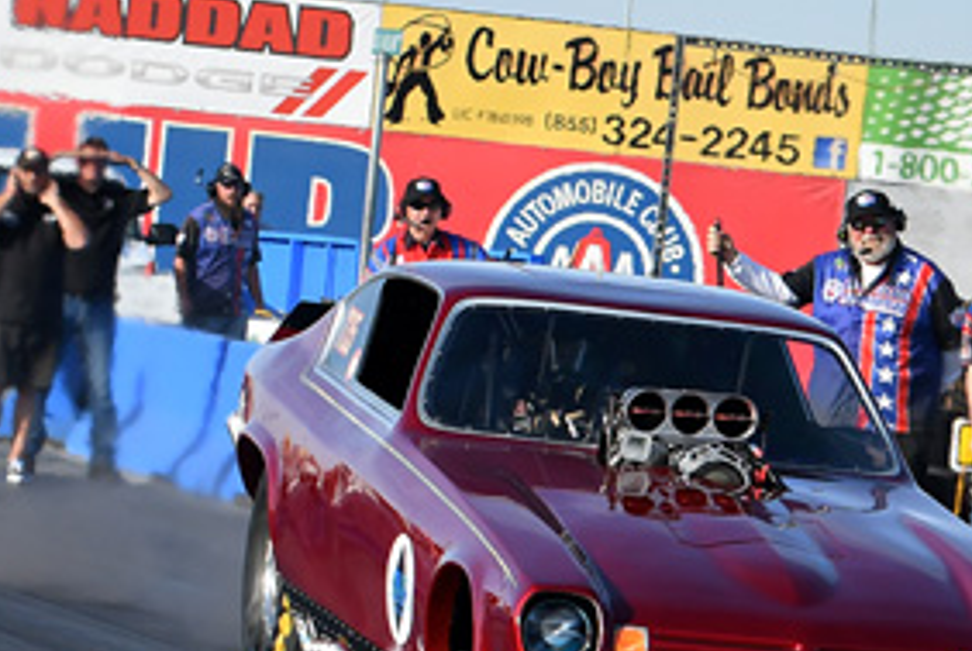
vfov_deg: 7.4
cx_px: 620
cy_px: 506
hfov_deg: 11.0
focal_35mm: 186
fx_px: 5030
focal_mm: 70
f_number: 5.6
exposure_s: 1/1000
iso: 200
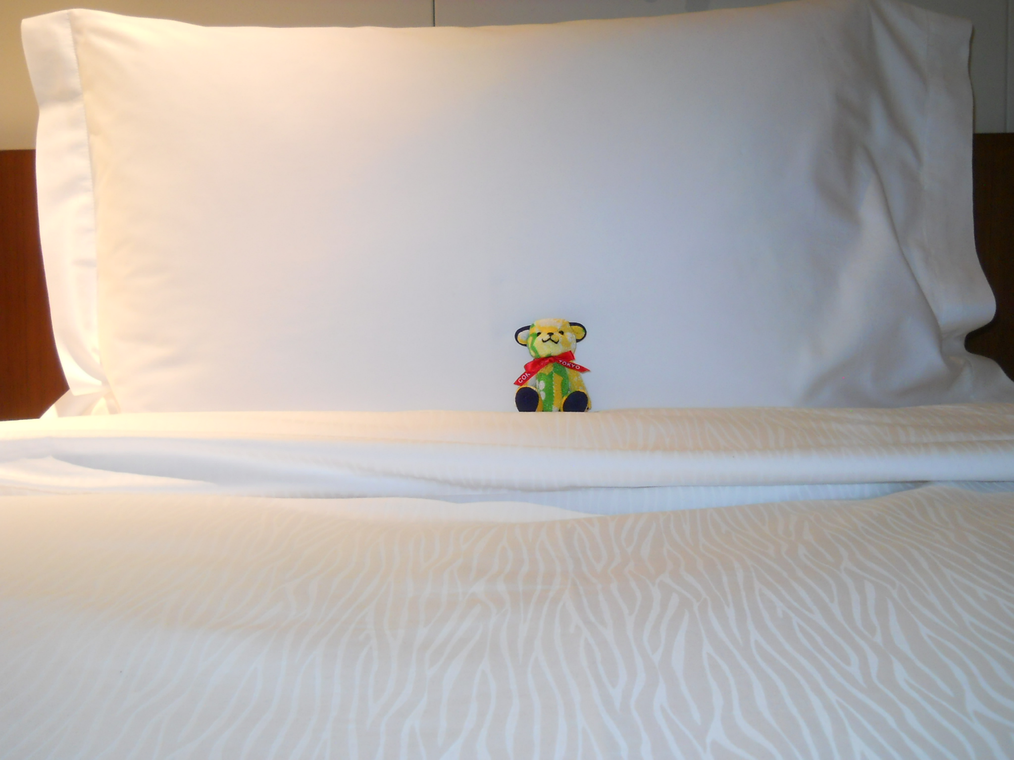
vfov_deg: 35.1
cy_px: 380
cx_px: 507
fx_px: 1201
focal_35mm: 41
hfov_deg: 45.8
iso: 250
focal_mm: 6.72
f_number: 3.1
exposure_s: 1/30
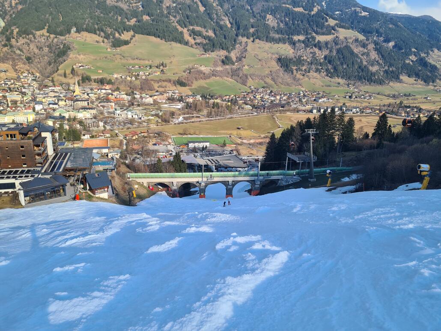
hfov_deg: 67.3
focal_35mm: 26
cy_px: 166
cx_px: 220
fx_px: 331
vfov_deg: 53.1
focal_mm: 5.4
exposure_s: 1/1692
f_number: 1.8
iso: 50
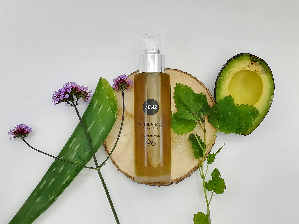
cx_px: 150
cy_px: 112
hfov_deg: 33.2
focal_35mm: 58
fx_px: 501
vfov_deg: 25.2
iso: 50
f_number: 2.2
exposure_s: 1/174
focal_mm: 3.83
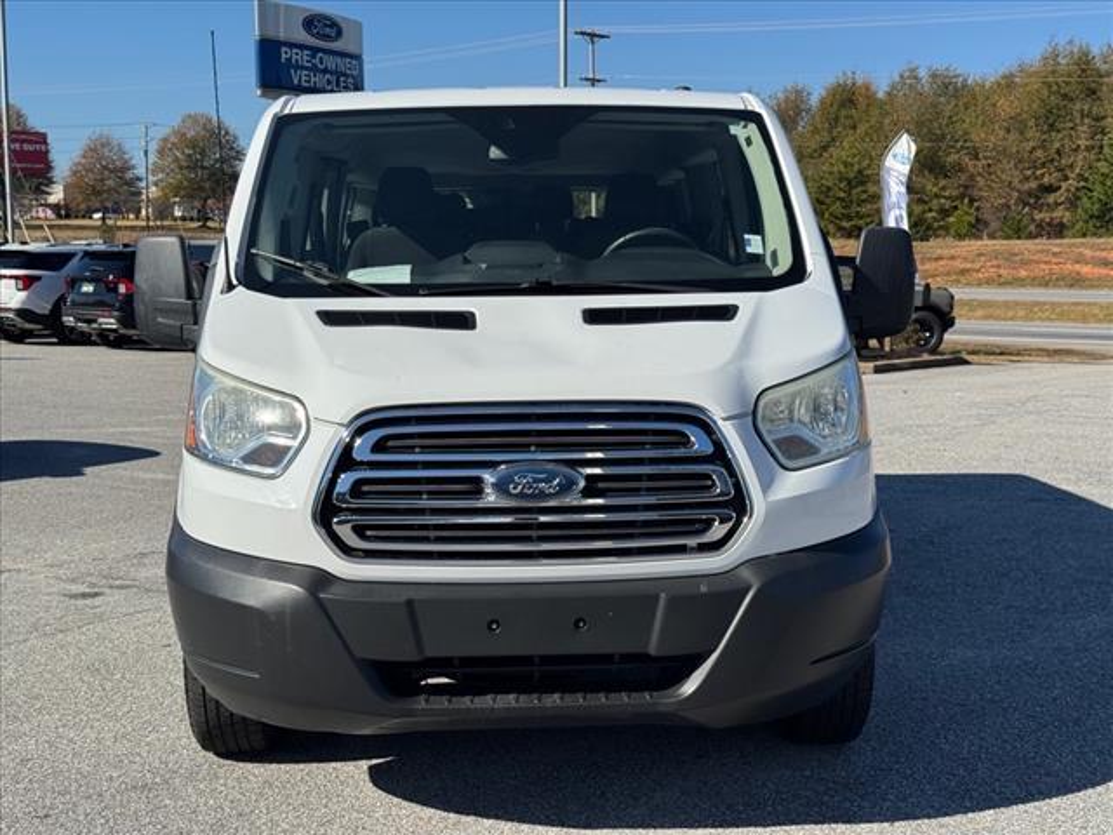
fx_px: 1543
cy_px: 418
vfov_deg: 30.3
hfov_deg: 39.7
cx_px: 556
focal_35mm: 48
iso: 64
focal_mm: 6.76
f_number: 1.78
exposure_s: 1/7092
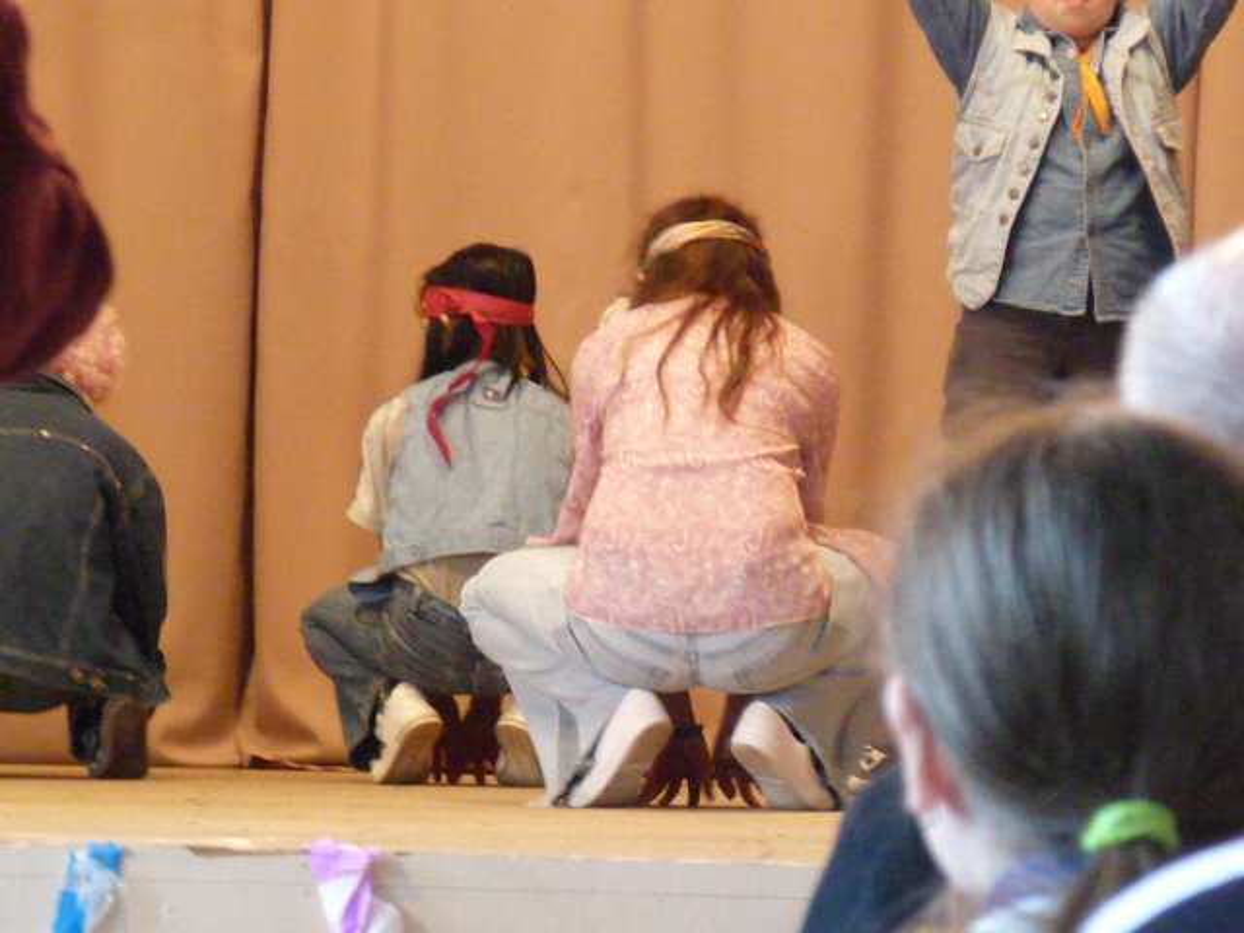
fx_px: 11716
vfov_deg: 4.6
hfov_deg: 6.1
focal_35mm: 326
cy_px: 466
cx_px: 622
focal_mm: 32.7
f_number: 3.7
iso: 800
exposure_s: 1/6
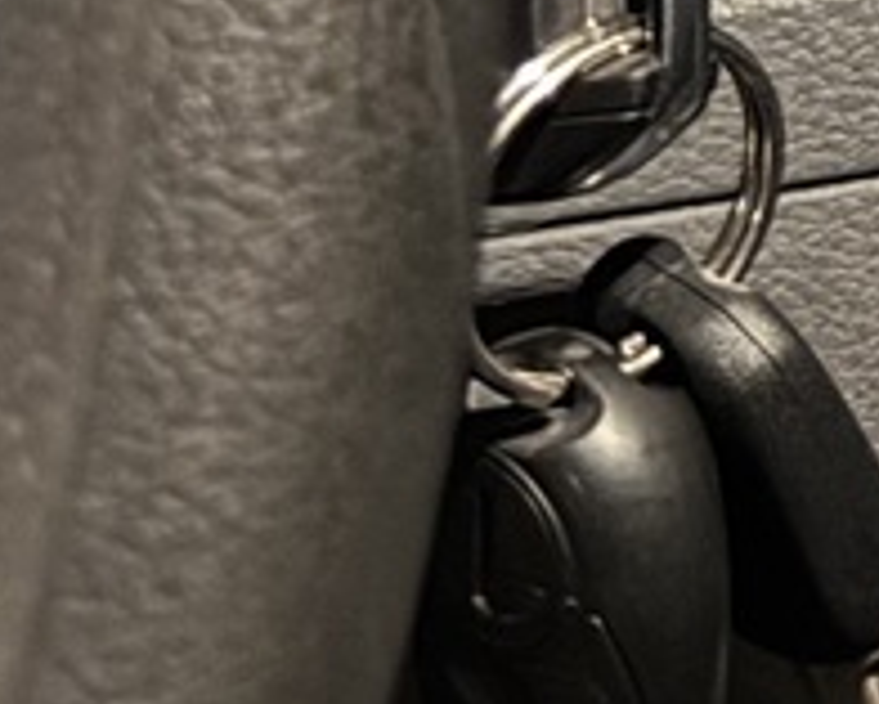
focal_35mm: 172
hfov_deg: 9.1
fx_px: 4477
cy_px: -879
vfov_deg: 8.4
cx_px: 2624
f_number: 1.78
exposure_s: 1/16
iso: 1600
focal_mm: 6.76
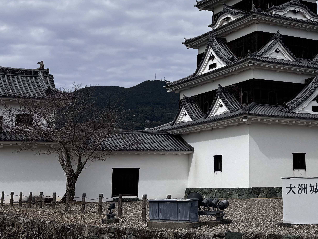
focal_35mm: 61
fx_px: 560
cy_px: 51
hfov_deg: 30.7
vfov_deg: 23.7
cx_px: 267
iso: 50
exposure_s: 1/5618
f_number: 1.6
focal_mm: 5.96
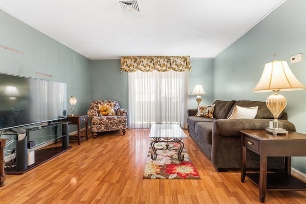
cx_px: 153
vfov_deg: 73.7
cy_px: 102
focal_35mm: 16
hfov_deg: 96.8
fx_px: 136
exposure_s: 1/1.25
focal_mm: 16
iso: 200
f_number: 8
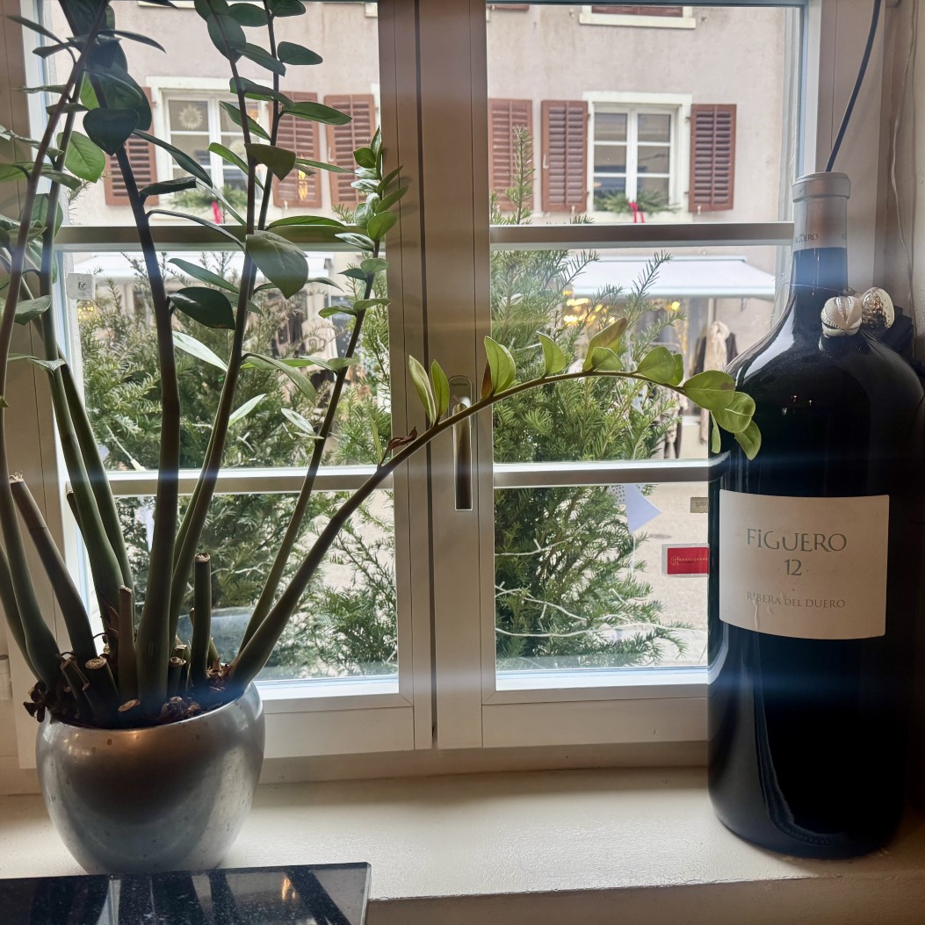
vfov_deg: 55.6
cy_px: 472
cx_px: 492
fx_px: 877
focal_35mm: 29
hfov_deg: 55.6
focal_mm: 6.76
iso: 200
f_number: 1.78
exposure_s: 1/100
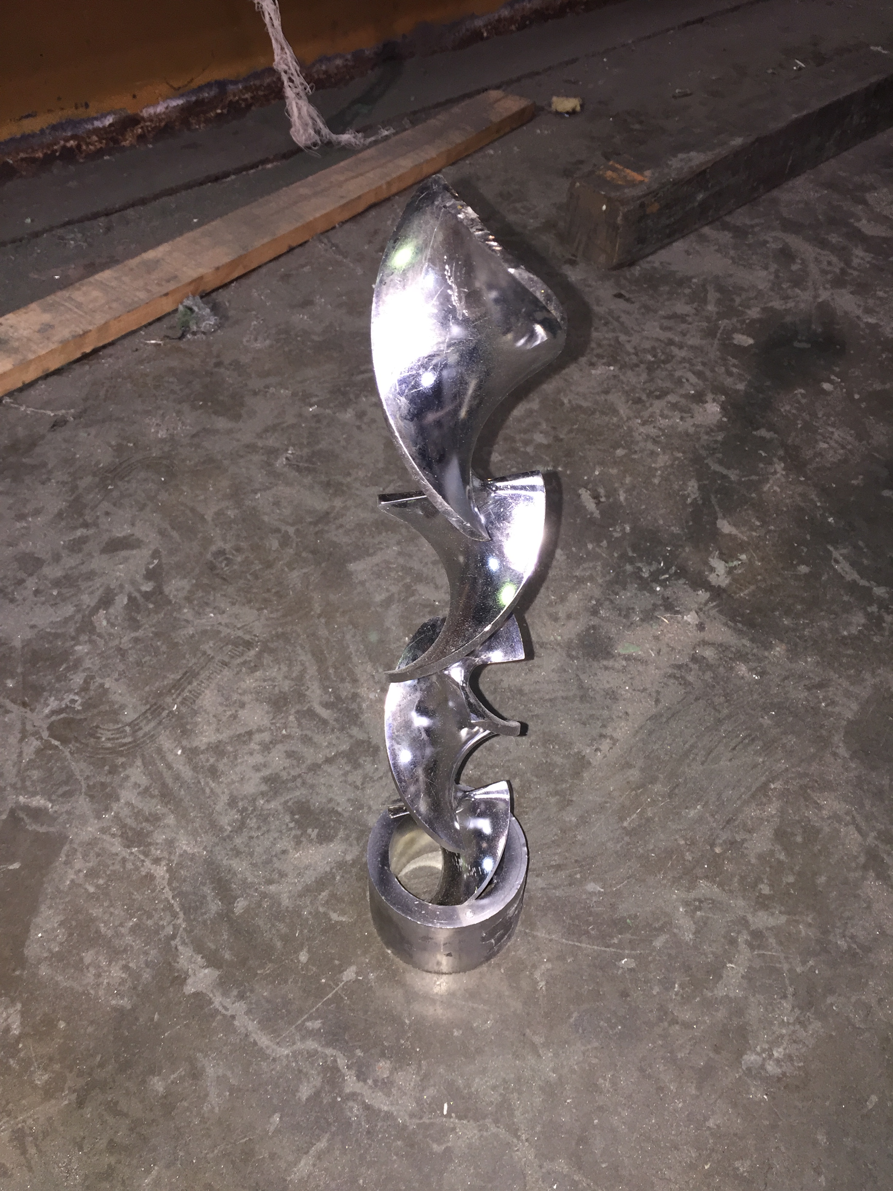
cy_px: 596
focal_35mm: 29
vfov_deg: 61.7
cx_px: 446
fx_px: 997
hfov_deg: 48.2
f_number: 2.2
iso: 80
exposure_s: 1/16
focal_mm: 4.15
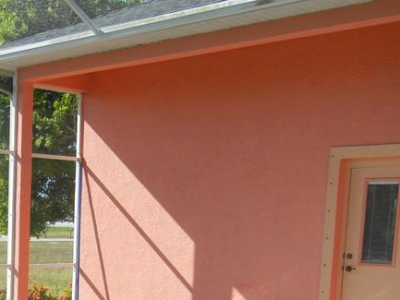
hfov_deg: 25.4
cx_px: -40
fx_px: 821
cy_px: 345
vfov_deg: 19.7
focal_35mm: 71
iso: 160
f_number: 3.5
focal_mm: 5.4
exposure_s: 1/746
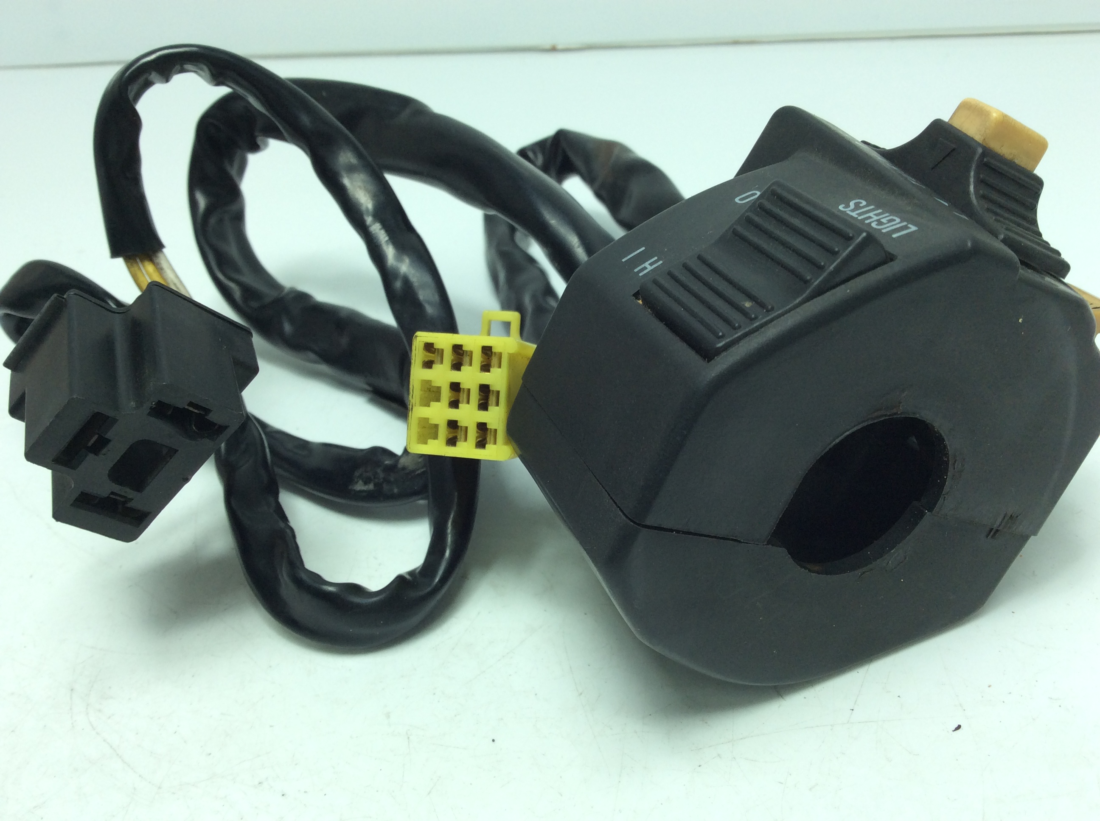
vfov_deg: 44.1
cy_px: 410
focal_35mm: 32
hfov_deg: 56.9
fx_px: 1015
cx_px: 550
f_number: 2.4
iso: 32
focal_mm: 3.3
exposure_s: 1/250
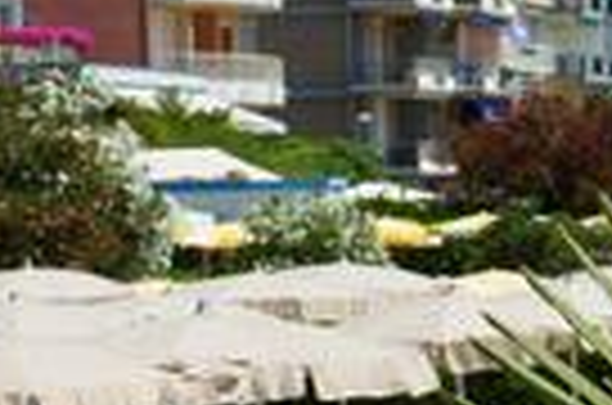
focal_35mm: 274
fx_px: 4641
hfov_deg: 7.5
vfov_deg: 5.0
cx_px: 317
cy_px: -18
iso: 200
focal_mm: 55
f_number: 22
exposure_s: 1/100
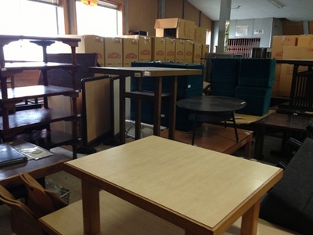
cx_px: 156
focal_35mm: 33
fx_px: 298
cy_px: 118
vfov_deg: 42.9
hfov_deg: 55.4
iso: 125
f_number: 2.4
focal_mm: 4.13
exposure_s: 1/20
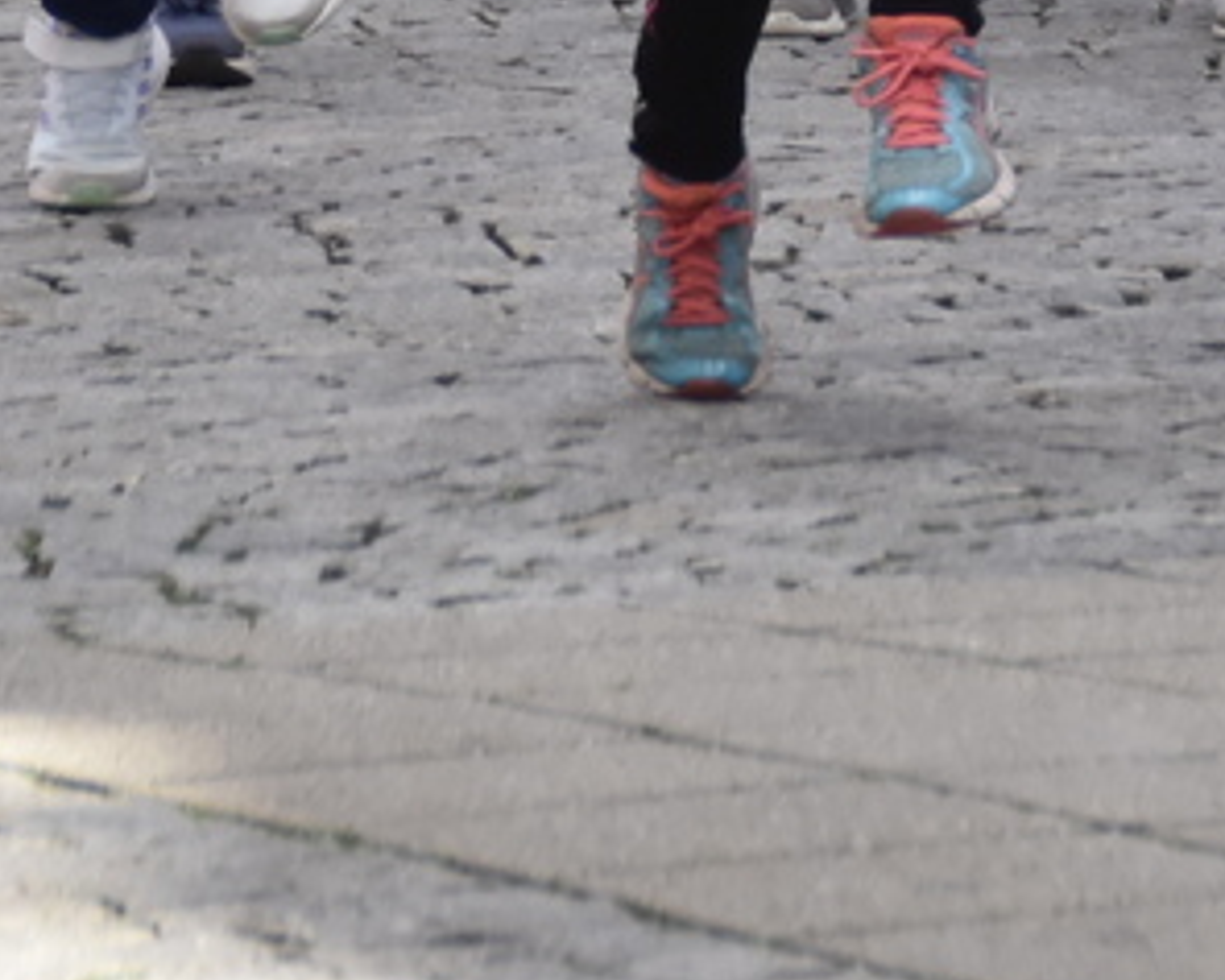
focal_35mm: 917
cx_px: 1568
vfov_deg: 1.7
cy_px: -755
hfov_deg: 2.1
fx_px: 33257
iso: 720
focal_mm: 130
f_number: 6
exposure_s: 1/1000
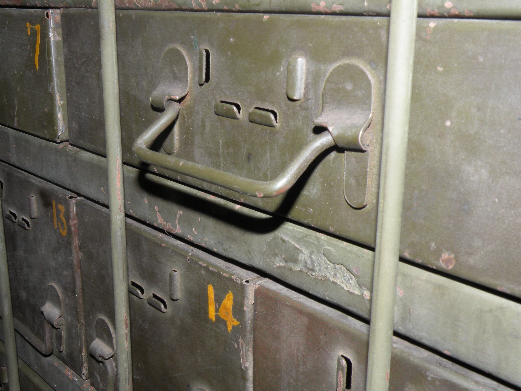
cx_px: 260
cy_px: 196
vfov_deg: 34.3
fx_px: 632
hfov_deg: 44.8
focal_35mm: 42
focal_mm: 7.4
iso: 64
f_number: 8
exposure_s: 1/60
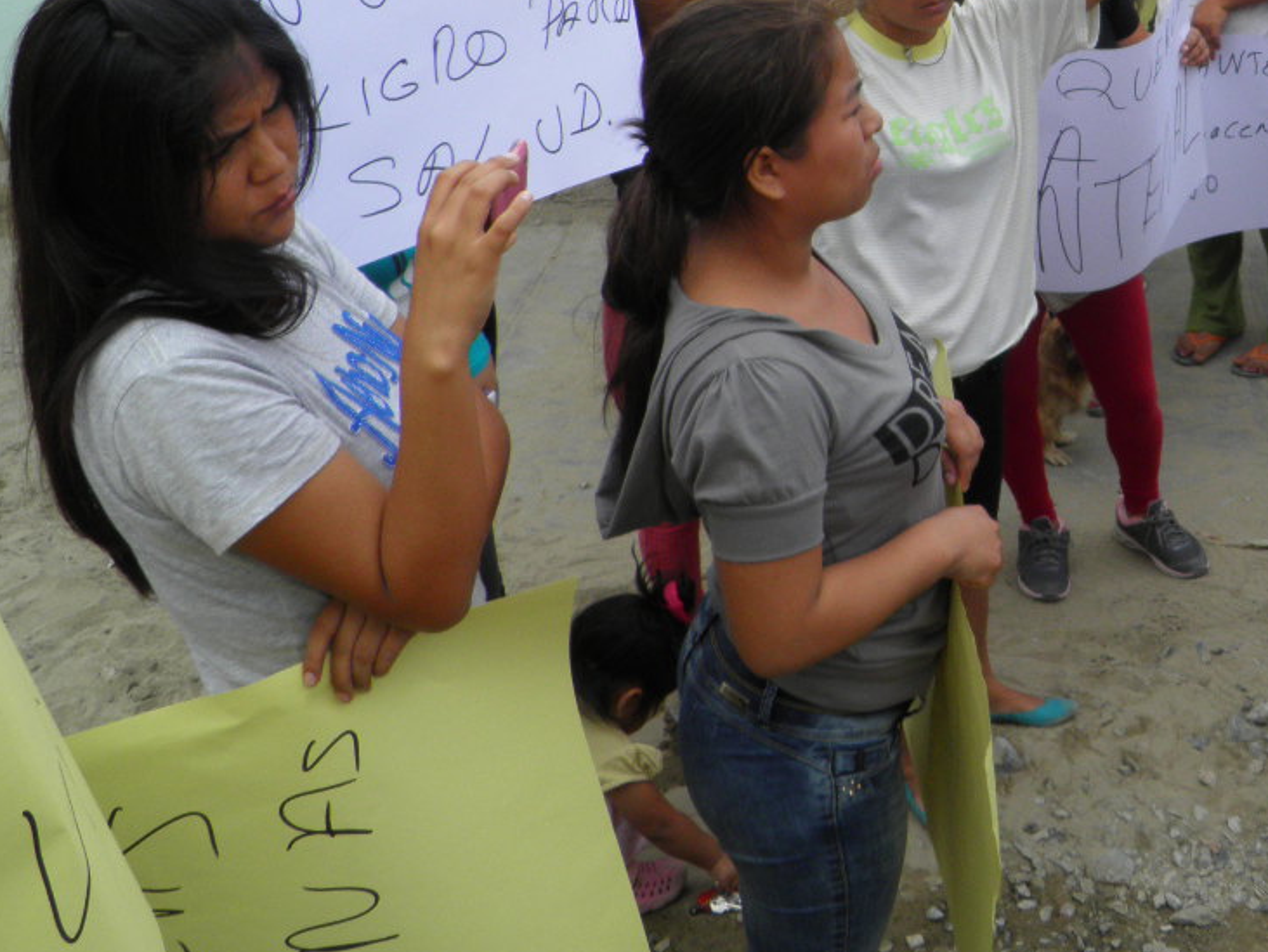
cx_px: 1100
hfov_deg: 36.8
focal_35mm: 49
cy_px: 160
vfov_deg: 28.9
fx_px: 1796
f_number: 5.7
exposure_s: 1/250
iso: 50
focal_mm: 4.9
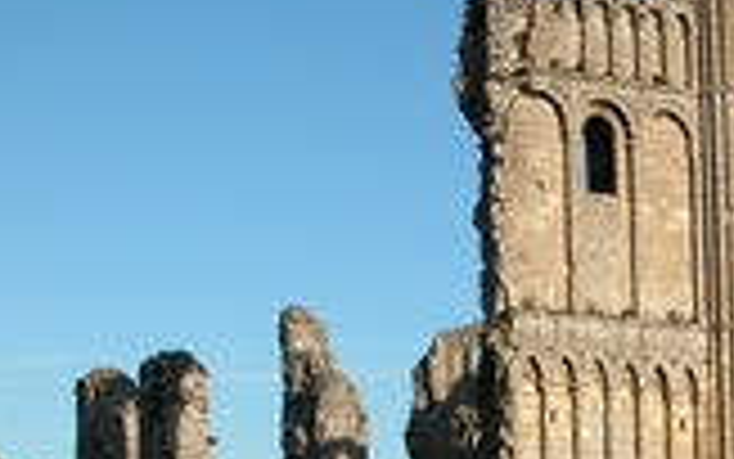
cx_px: 522
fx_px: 1821
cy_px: 360
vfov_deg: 14.3
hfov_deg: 22.6
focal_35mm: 91
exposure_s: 1/387
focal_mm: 8.9
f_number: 6.3
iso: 100
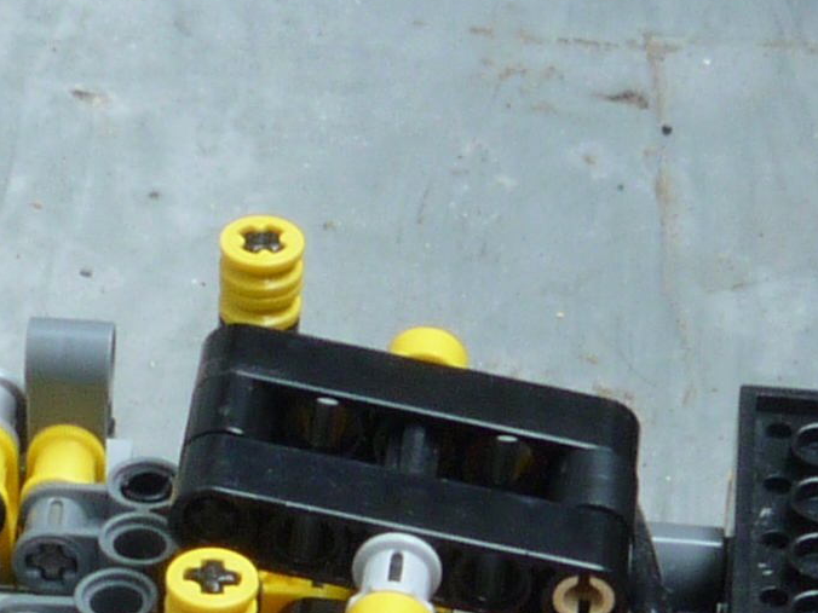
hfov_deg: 12.2
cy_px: 1268
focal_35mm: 162
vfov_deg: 8.6
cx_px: 191
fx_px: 3828
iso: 100
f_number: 8
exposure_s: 1/25
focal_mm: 5.2
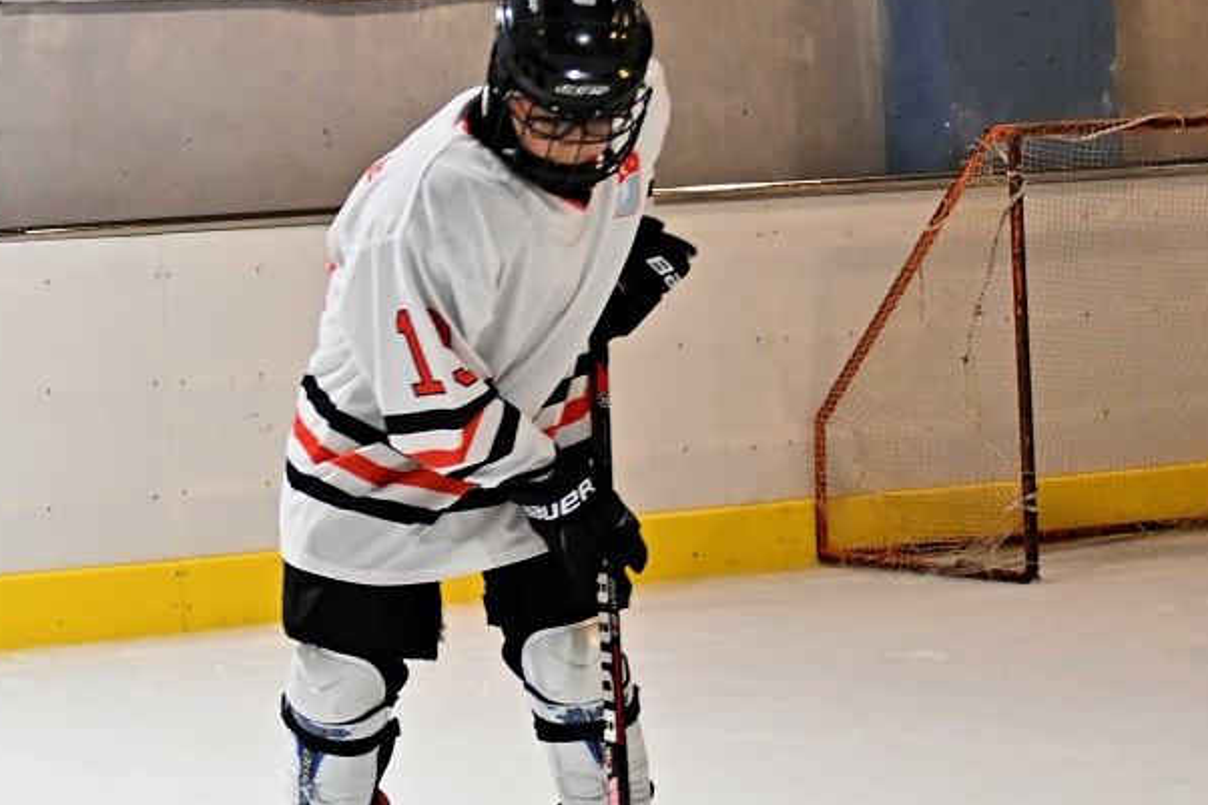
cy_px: 188
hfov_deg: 16.5
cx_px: -592
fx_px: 3791
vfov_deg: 12.1
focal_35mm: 113
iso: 2500
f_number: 2.8
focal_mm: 34
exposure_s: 1/320
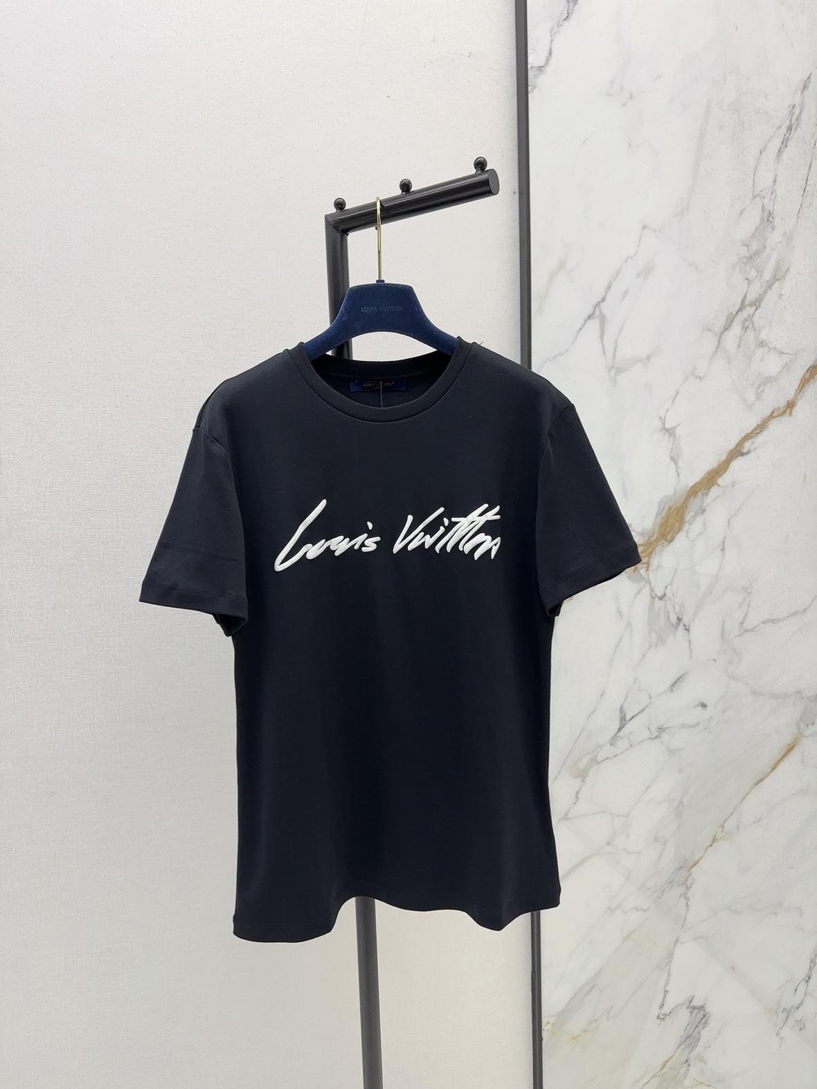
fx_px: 755
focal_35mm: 24
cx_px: 408
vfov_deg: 71.6
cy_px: 544
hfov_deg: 56.8
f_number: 1.78
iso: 80
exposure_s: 1/276
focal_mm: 6.86
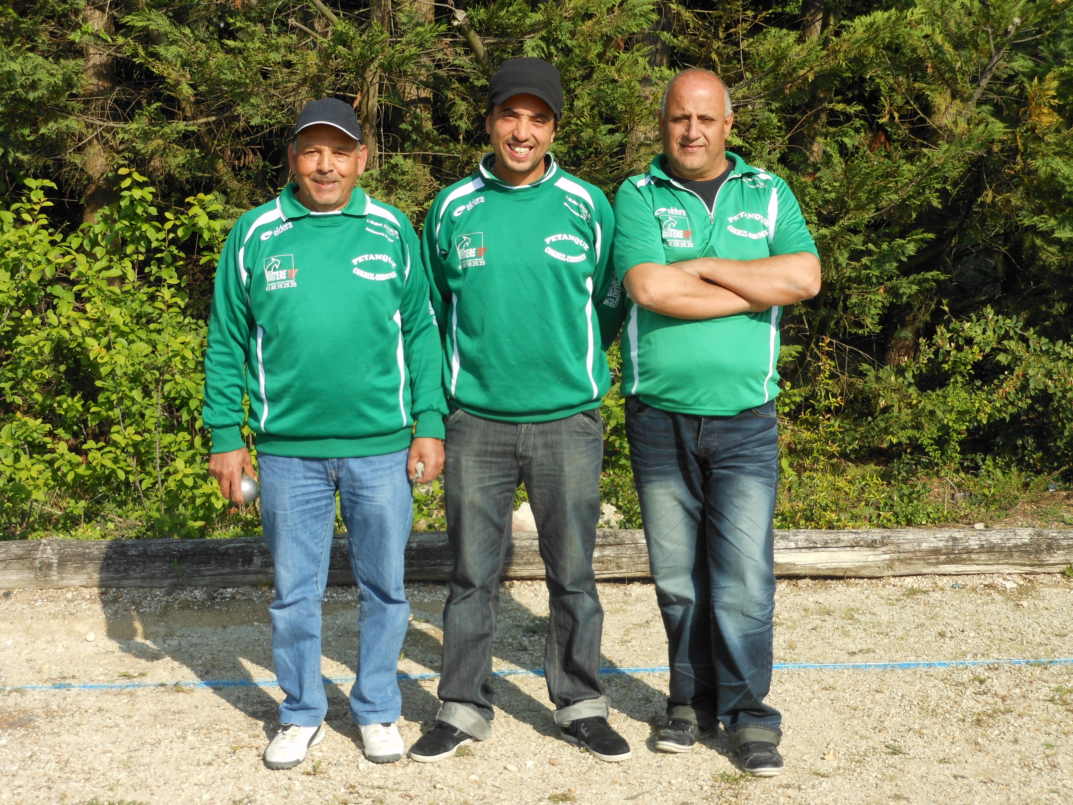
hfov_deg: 35.5
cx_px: 536
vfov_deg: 27.0
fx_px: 1674
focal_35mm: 54
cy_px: 402
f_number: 4.9
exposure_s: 1/320
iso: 80
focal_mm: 9.6
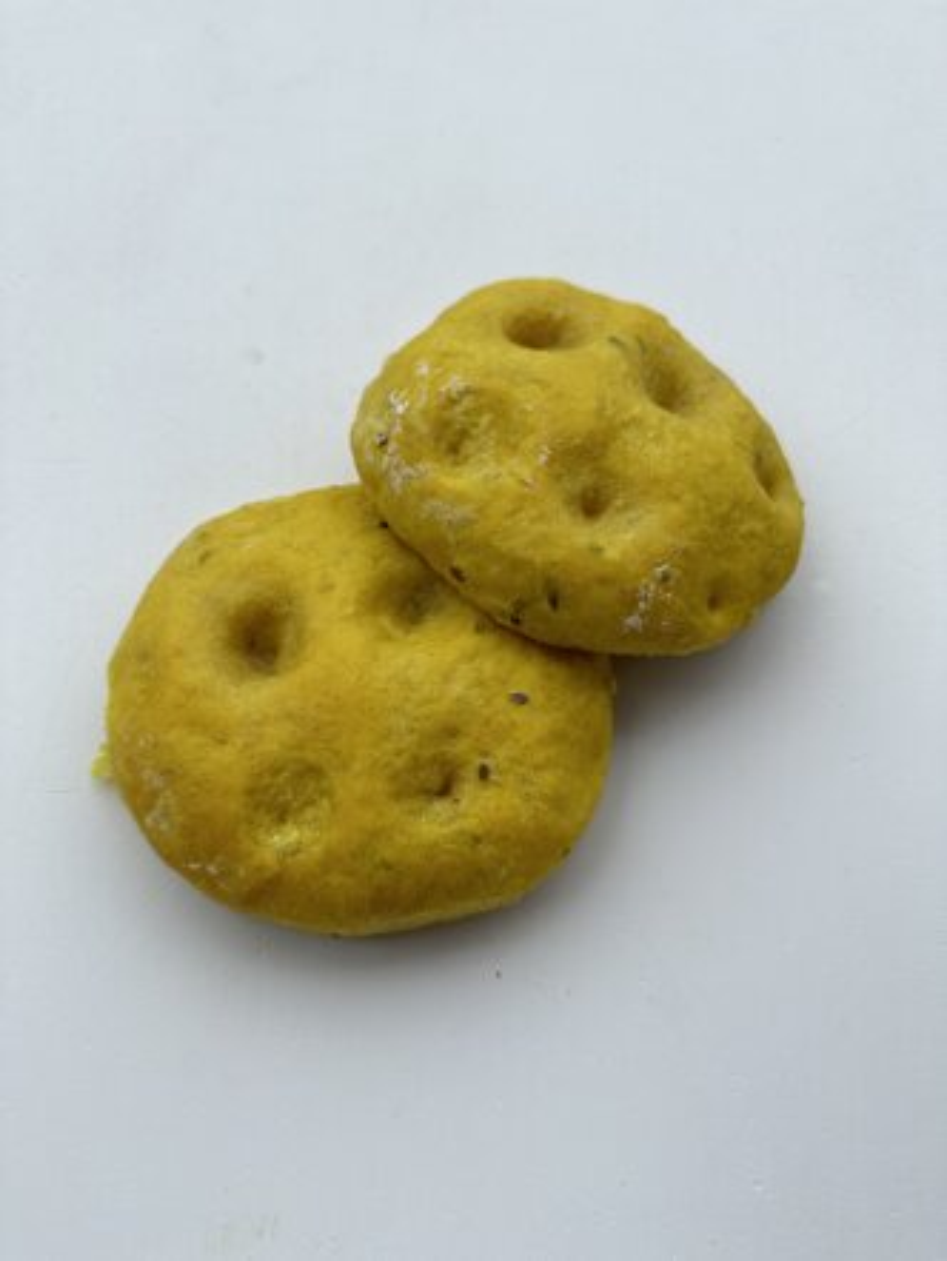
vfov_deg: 71.6
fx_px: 875
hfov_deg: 56.9
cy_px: 630
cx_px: 474
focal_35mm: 24
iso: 80
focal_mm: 6.86
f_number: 1.78
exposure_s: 1/690
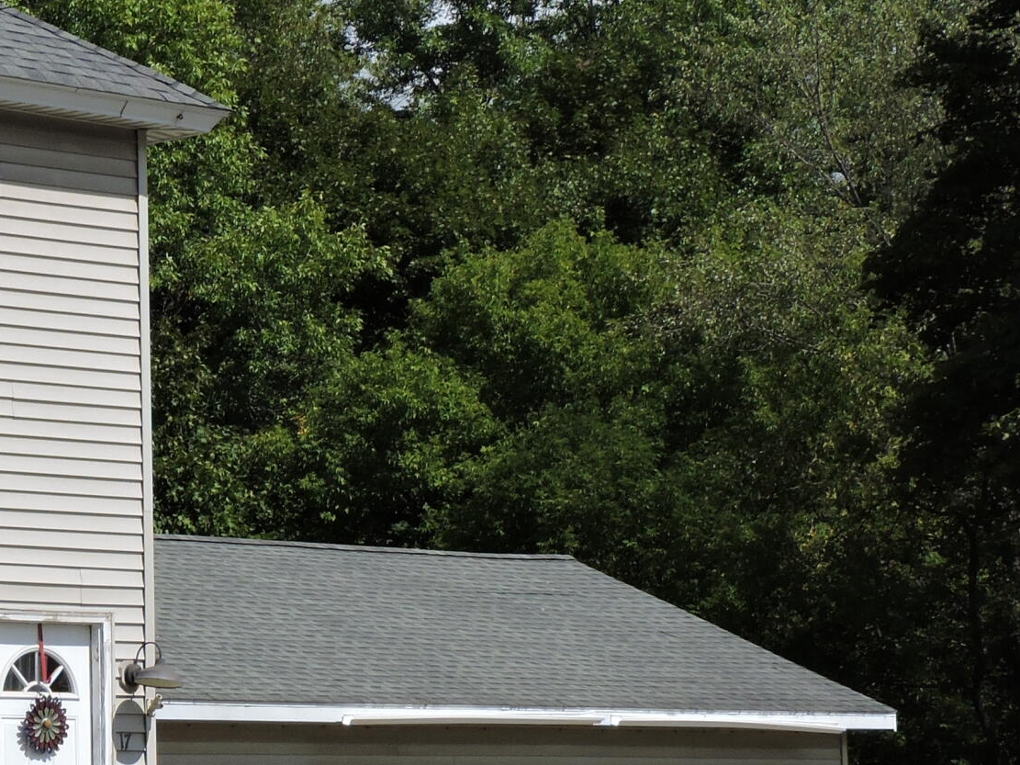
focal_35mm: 135
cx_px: -24
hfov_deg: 14.4
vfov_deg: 11.0
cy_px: 426
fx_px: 3977
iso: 100
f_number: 4
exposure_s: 1/1250
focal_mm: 8.9
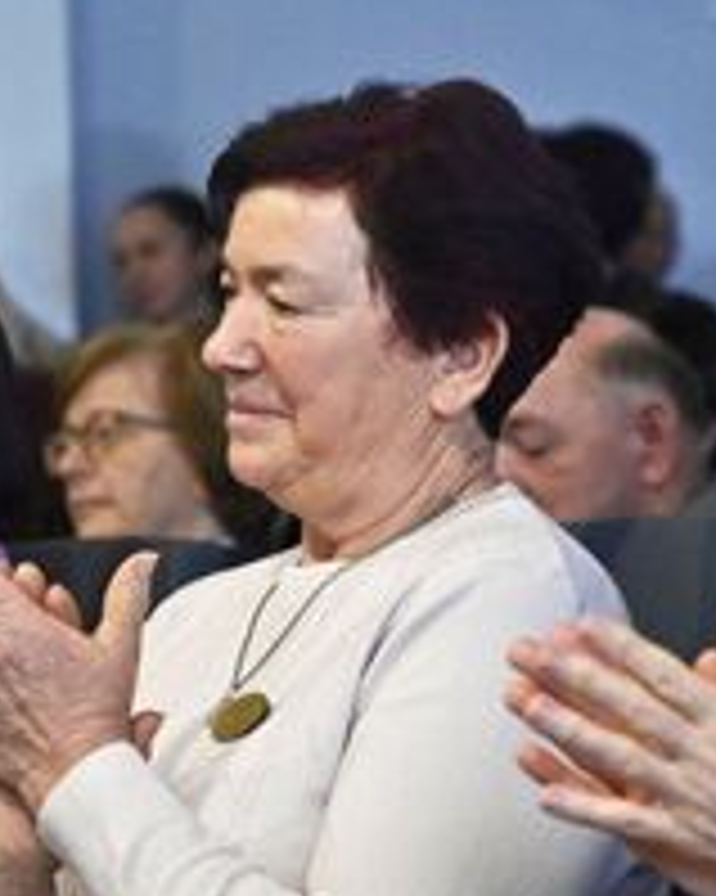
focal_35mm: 195
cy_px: 617
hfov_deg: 7.9
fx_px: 5169
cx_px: 54
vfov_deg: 9.9
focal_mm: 92
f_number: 5
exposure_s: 1/125
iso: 5000
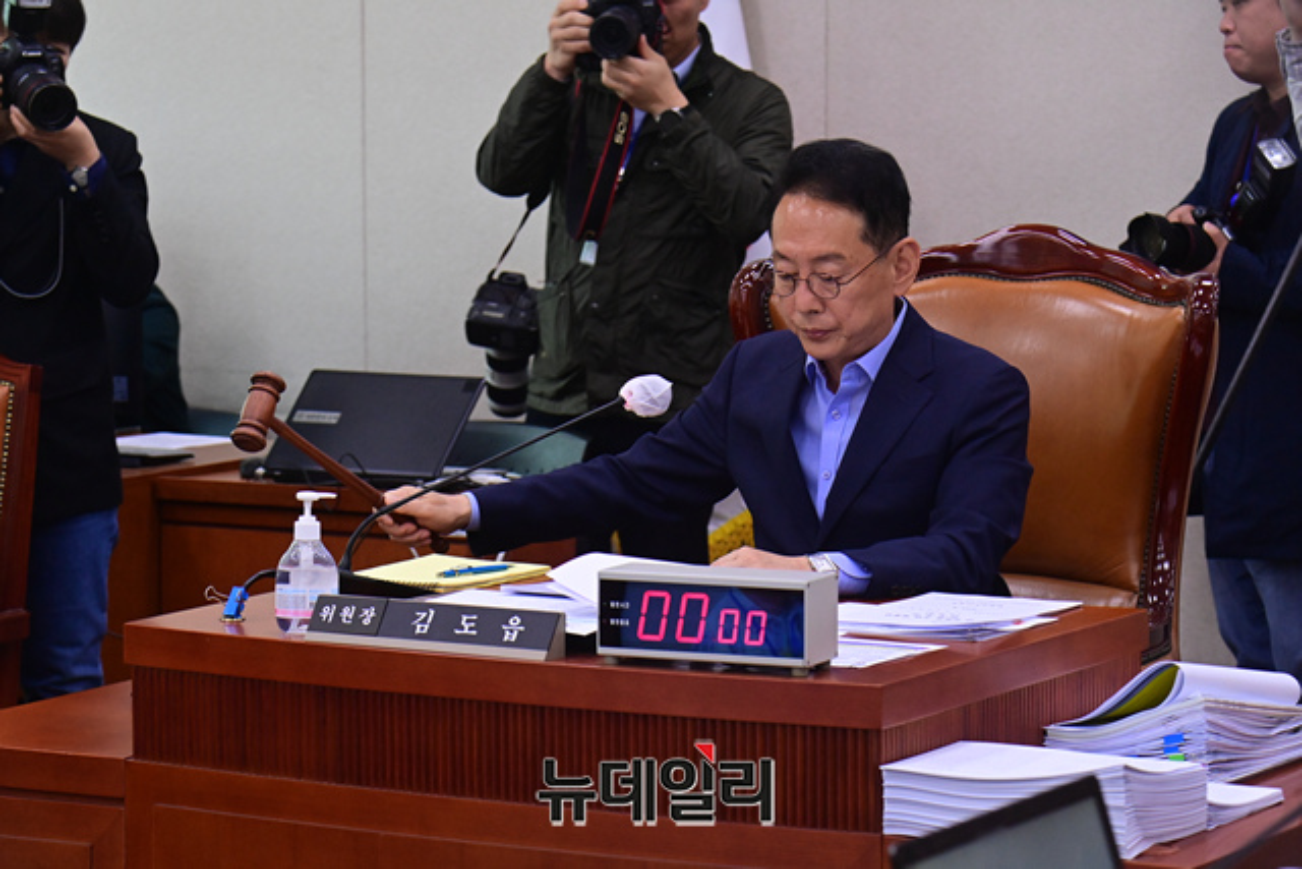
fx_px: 4702
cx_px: 651
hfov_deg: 15.8
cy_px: 434
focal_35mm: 130
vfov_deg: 10.6
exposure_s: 1/250
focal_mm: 130
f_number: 7.1
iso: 6400
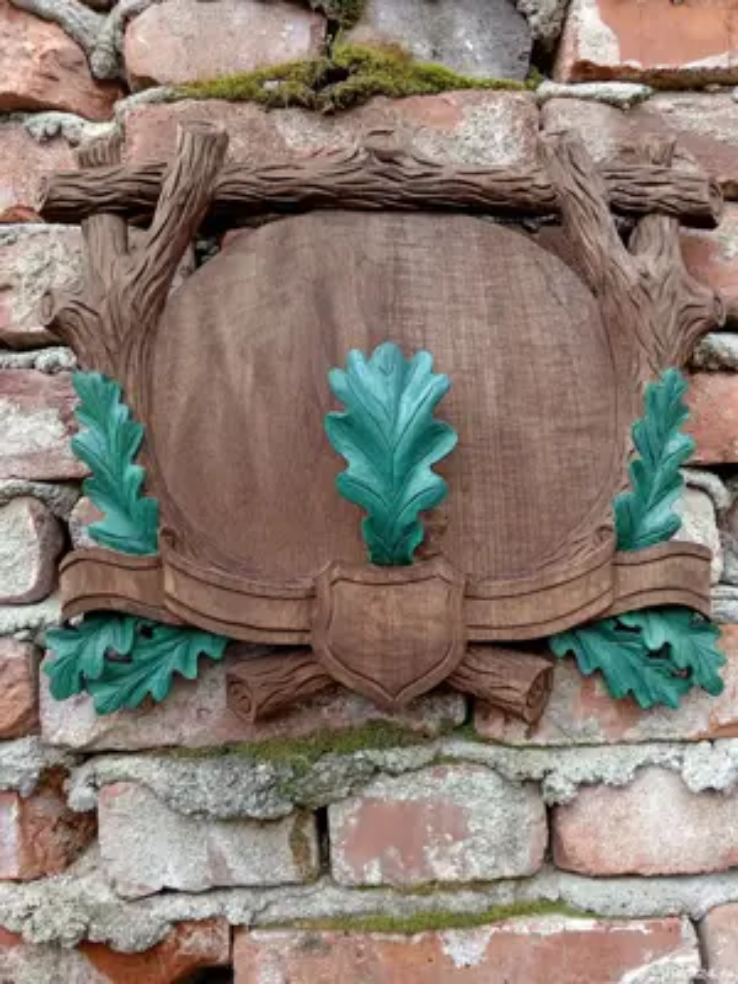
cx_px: 369
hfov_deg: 51.4
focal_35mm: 27
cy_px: 492
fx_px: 768
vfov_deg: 65.3
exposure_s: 1/100
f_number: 1.9
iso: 142
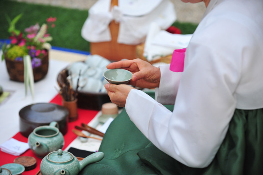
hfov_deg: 15.8
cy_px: 88
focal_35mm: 130
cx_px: 132
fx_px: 949
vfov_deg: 10.5
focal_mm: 130
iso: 1250
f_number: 4
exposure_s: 1/640
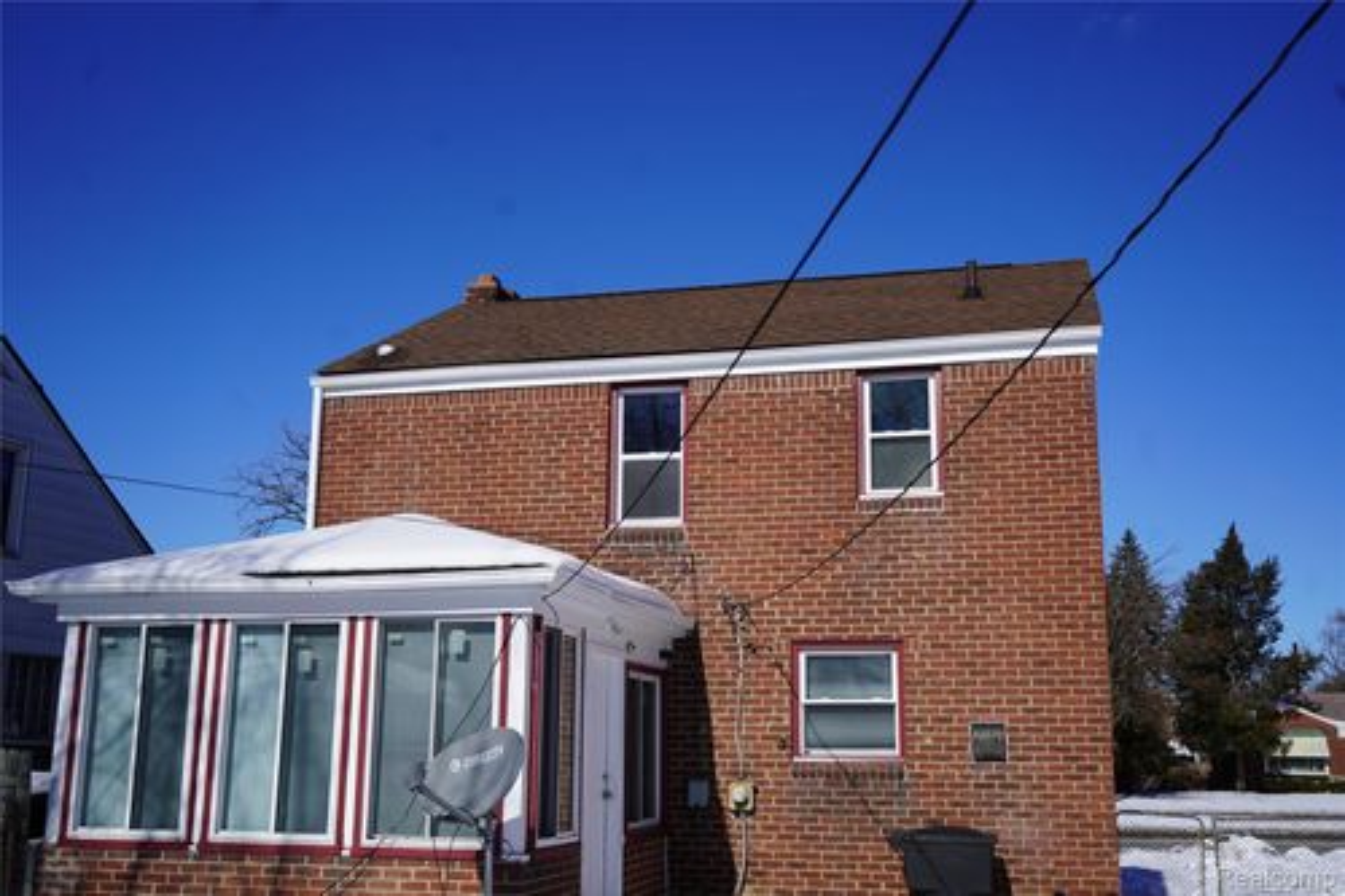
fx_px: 1382
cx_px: 672
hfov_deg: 51.9
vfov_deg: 35.9
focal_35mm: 37
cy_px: 448
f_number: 5
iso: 100
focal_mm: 37
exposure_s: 1/1250
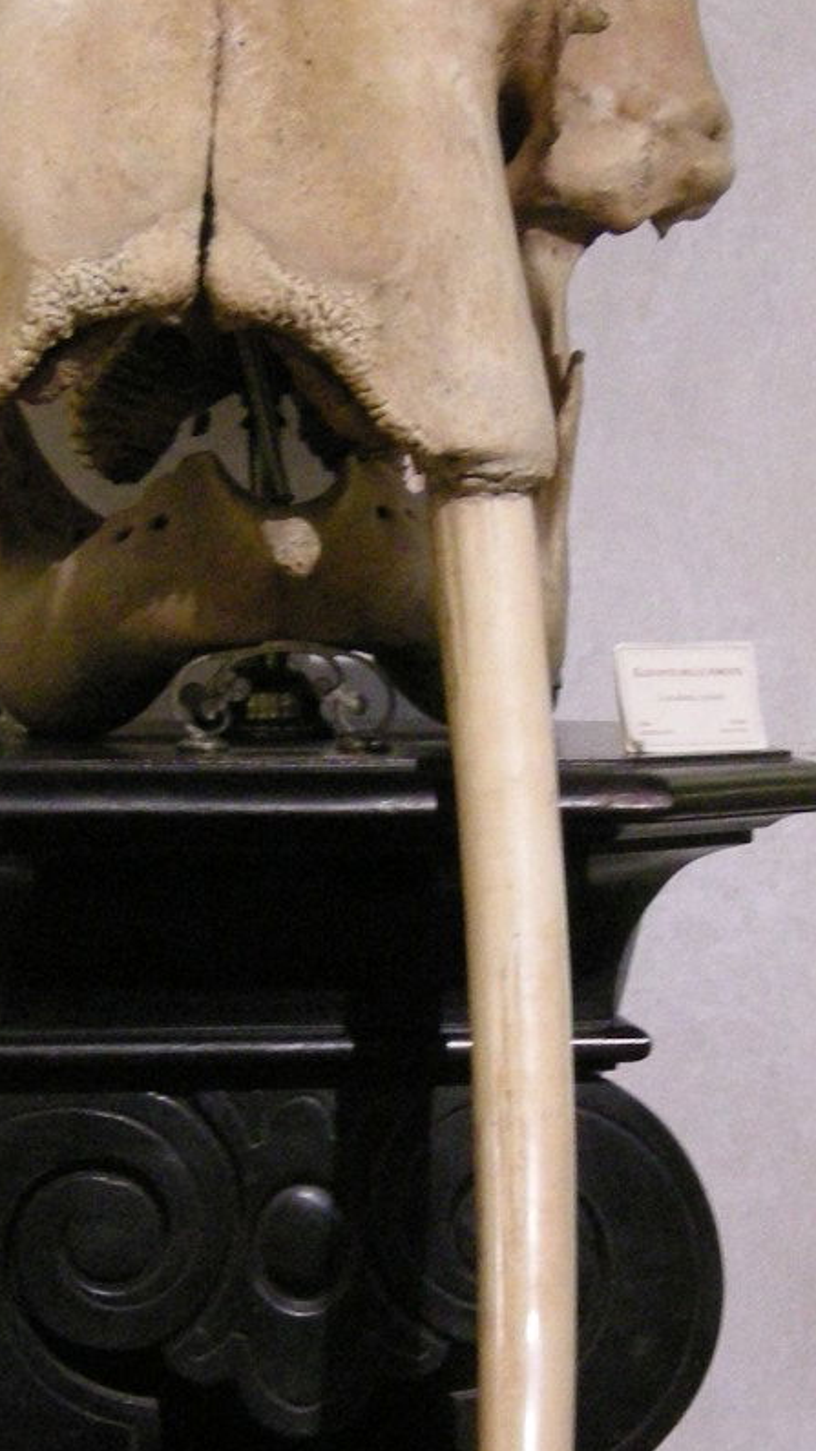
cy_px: 1077
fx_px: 3886
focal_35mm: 101
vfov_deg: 21.0
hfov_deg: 12.0
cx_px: 292
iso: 400
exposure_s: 1/22.3
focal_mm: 7.5
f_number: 2.7
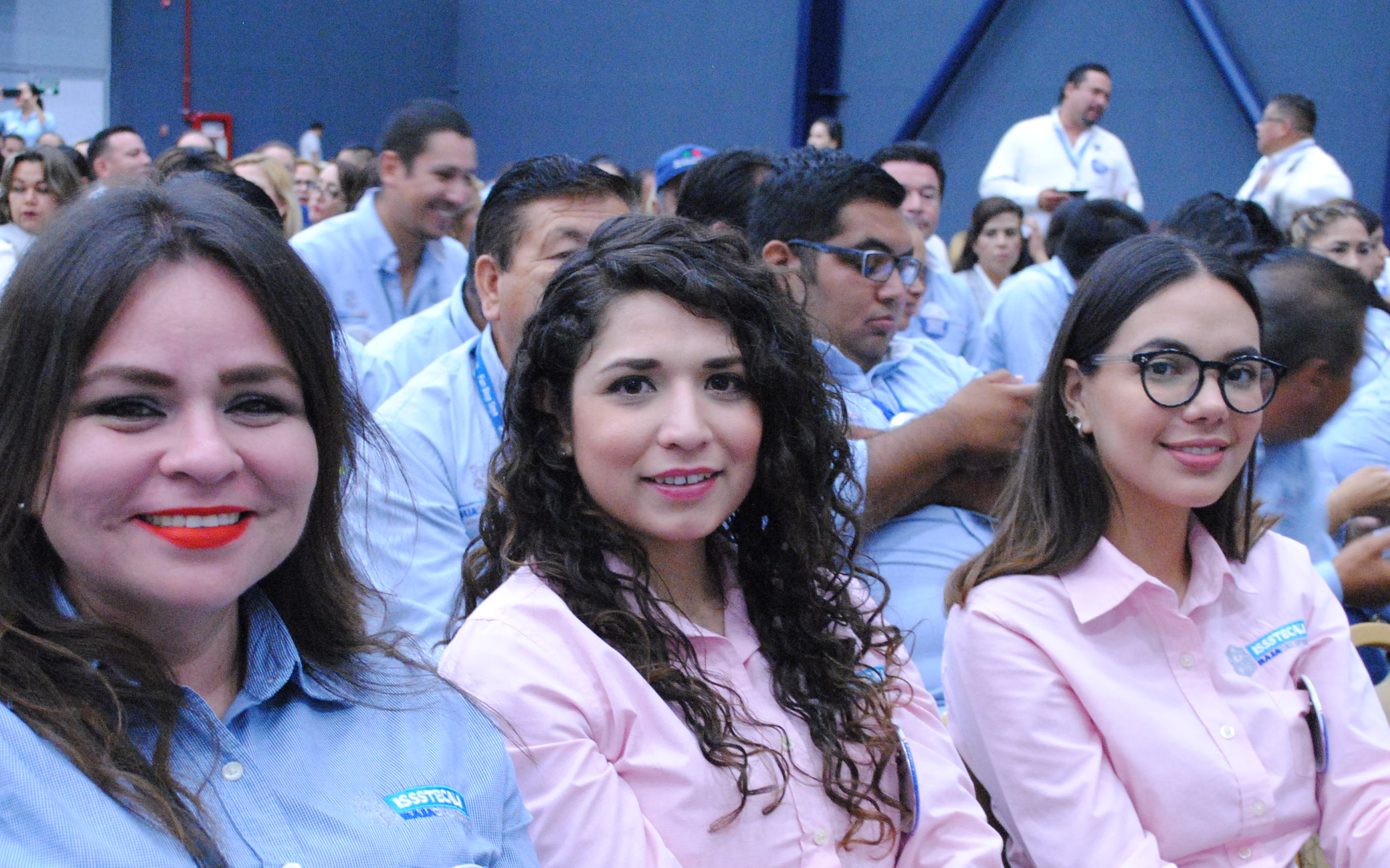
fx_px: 2121
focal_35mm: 56
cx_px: 672
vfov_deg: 23.0
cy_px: 596
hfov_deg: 36.3
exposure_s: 1/15
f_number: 5
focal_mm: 26
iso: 1600
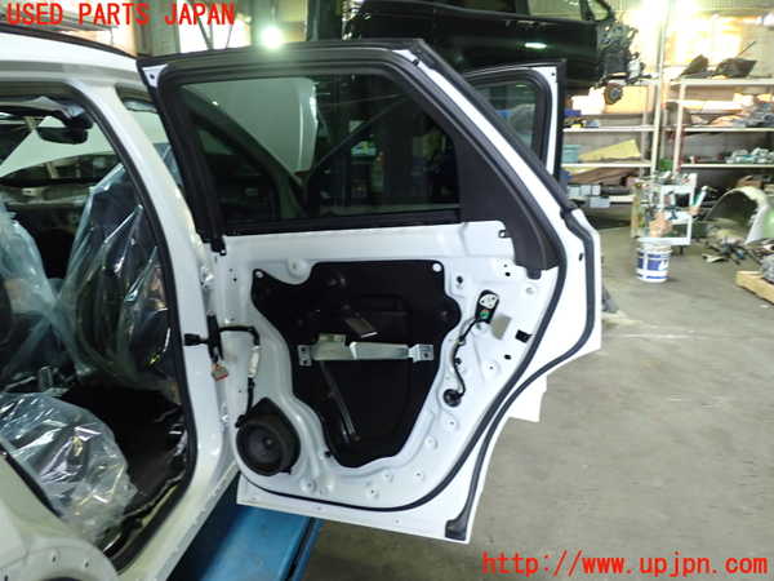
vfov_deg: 46.8
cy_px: 290
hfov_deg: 60.0
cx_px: 387
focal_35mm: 30
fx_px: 671
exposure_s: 1/30
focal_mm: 5.4
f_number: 2.3
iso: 320
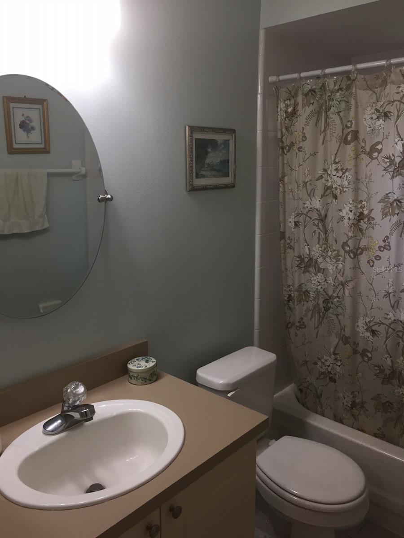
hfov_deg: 48.2
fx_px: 451
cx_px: 202
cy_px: 269
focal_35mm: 29
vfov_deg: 61.7
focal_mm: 4.15
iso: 32
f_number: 2.2
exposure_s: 1/40
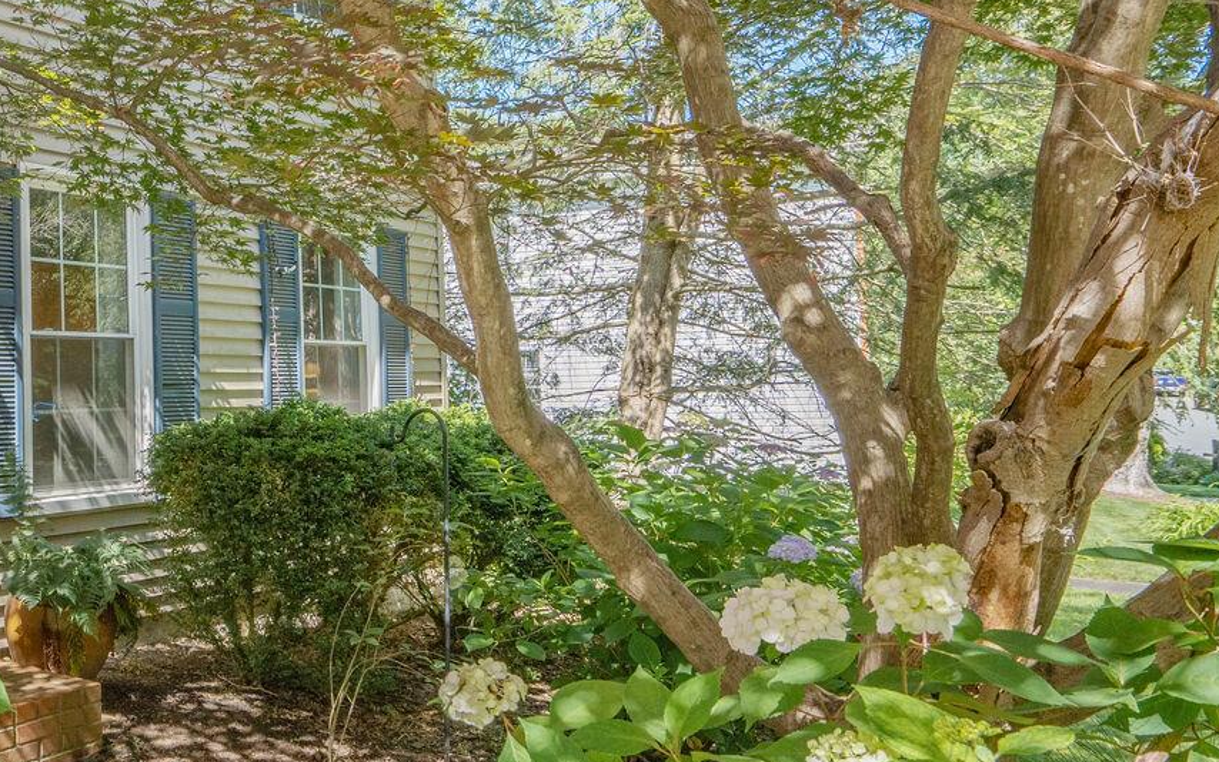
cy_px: 407
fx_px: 1096
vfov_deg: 38.3
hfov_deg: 49.8
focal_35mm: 33
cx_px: 63
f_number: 8
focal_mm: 16
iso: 800
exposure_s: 1/400
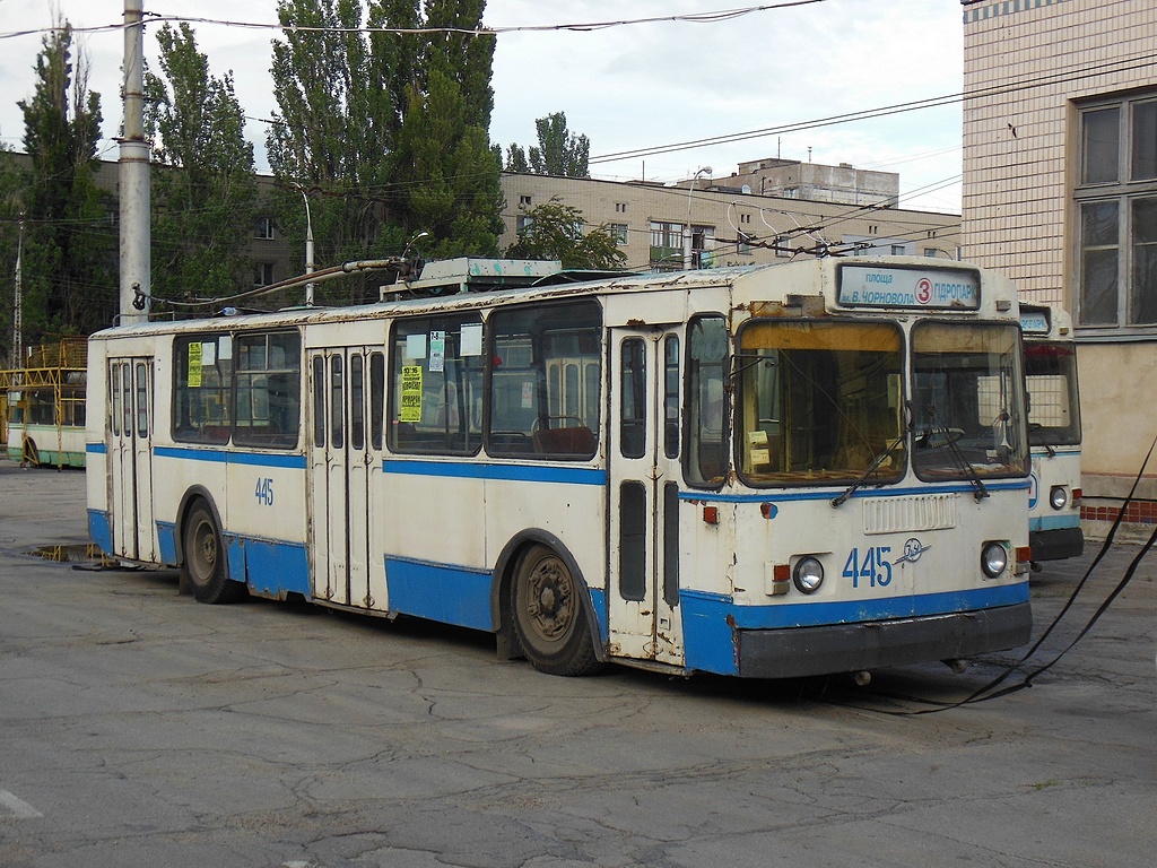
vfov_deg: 29.1
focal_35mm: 50
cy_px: 434
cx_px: 578
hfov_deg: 38.2
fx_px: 1671
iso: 125
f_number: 4
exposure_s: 1/400
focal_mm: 8.9
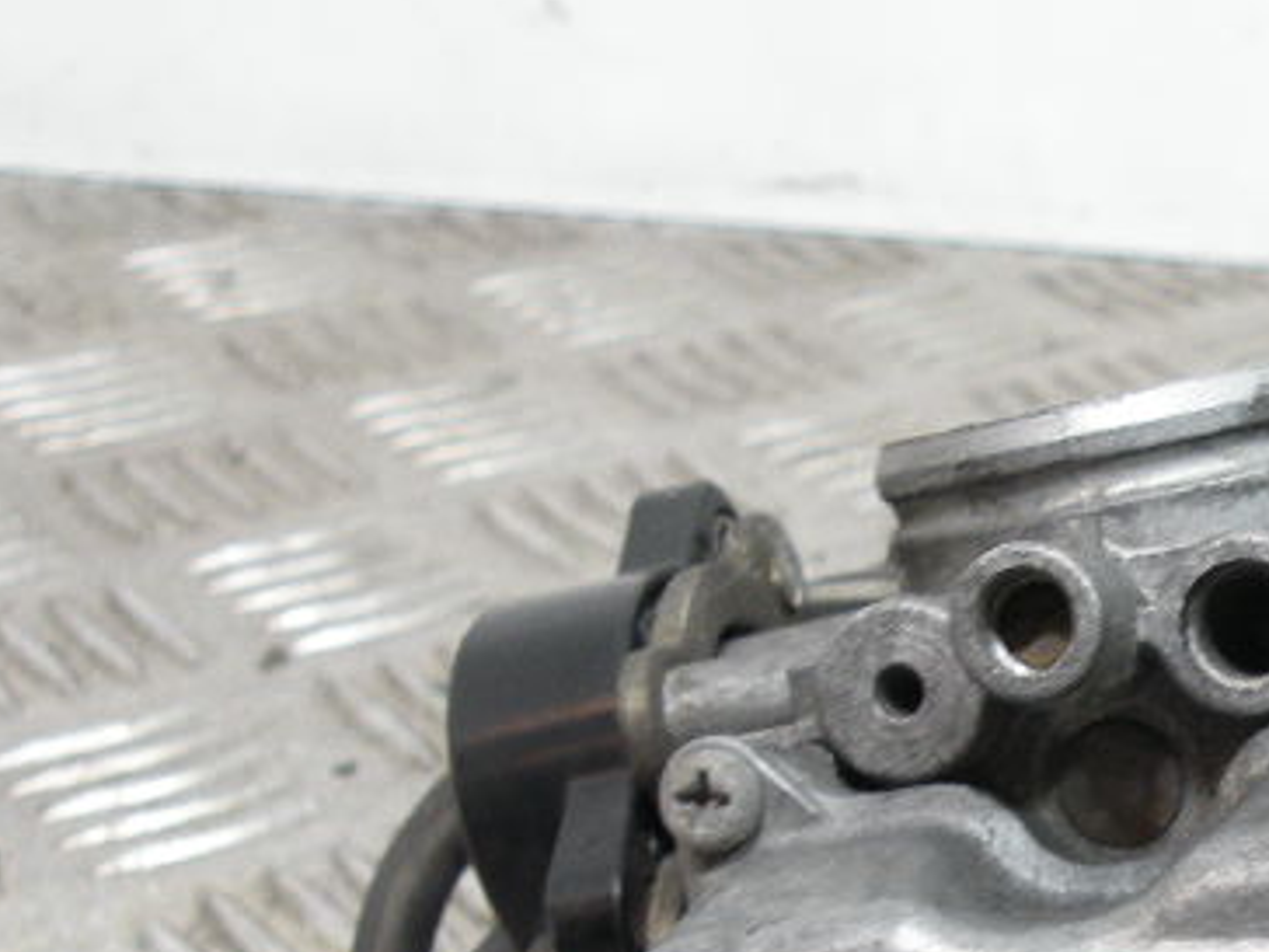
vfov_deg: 18.5
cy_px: 1116
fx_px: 2786
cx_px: 1471
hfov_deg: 23.7
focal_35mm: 76
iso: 107
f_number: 2.8
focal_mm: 4.7
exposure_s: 1/70
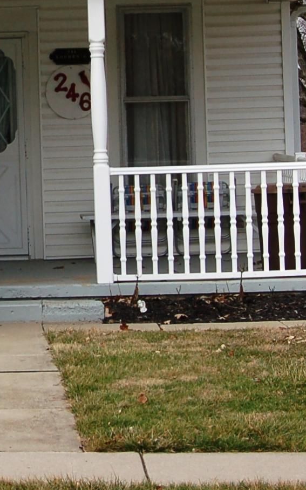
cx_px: -127
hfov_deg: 7.3
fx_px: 2359
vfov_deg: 11.7
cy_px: -36
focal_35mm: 177
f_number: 8
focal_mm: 35
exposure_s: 1/250
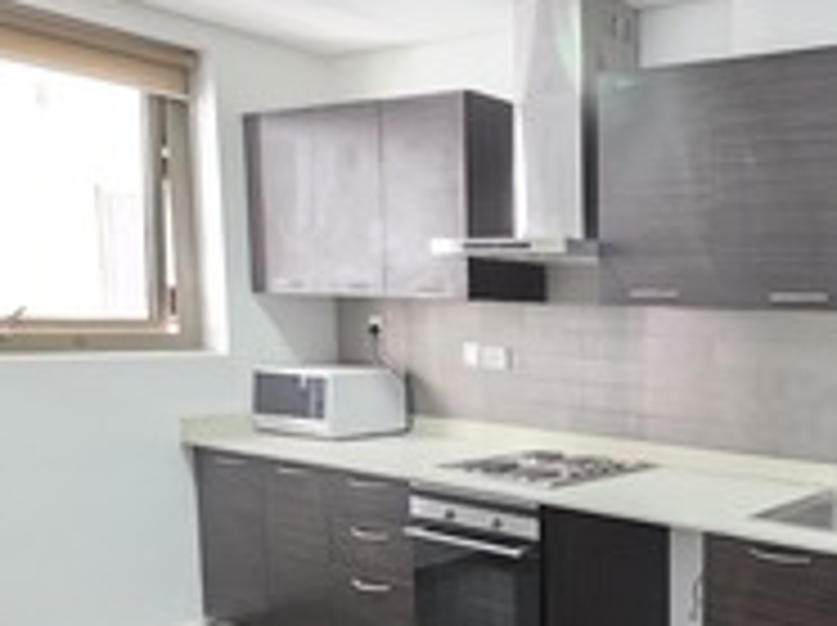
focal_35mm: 32
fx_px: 773
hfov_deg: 43.8
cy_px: 430
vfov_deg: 43.3
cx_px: 920
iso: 1000
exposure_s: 1/60
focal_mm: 2.2
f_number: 1.9
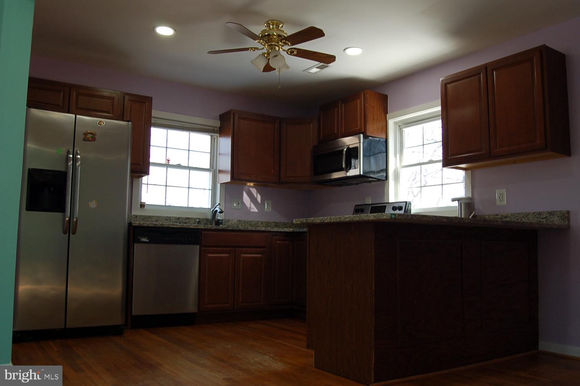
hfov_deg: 62.0
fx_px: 483
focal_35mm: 30
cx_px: 290
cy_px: 193
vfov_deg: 43.5
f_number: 7.1
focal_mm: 20
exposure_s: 1/40
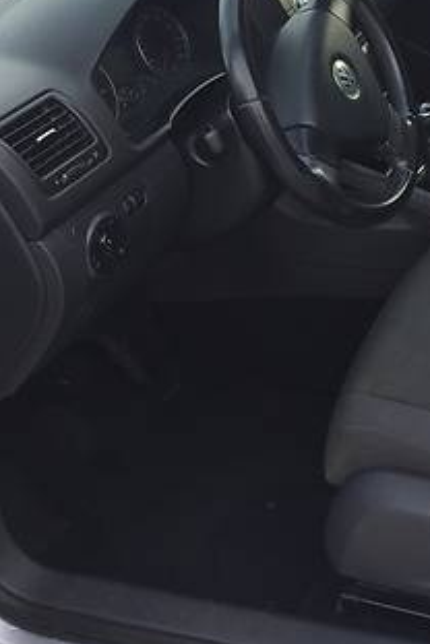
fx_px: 1039
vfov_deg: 33.5
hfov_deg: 22.5
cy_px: 128
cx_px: 430
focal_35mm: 58
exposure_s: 1/332
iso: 32
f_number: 2.2
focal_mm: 4.2
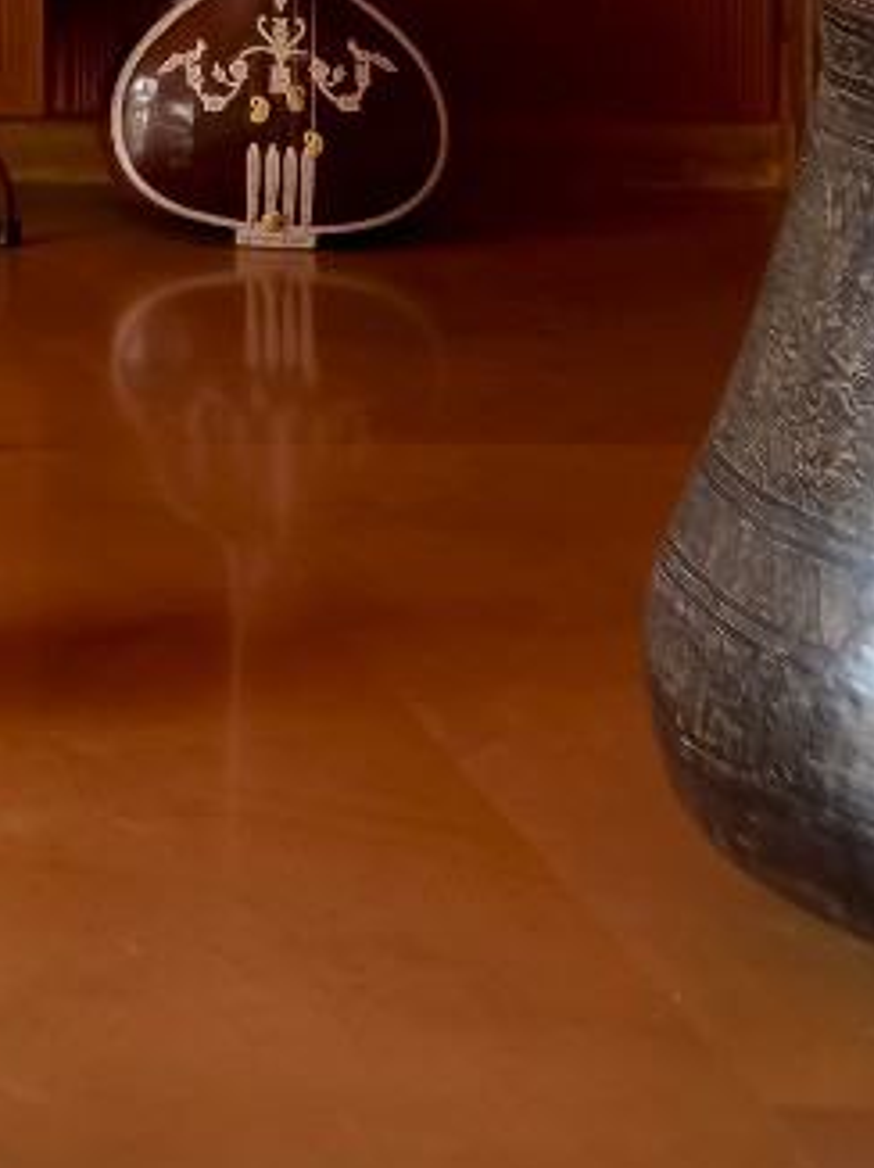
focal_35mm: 151
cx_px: -935
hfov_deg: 9.2
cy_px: -874
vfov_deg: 12.1
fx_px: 5090
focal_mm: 32
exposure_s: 1/8
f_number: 11
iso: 320
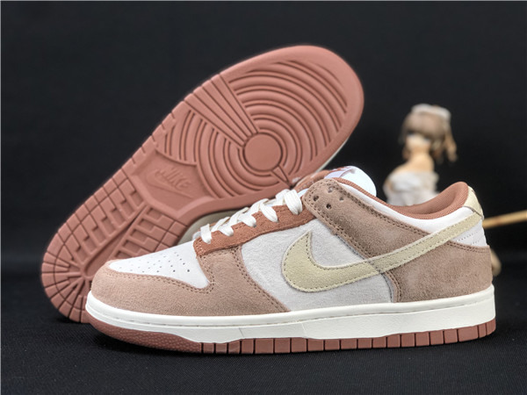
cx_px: 264
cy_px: 198
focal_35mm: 57
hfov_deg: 33.8
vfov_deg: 25.7
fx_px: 868
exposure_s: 1/30
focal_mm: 6.6
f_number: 2.8
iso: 40
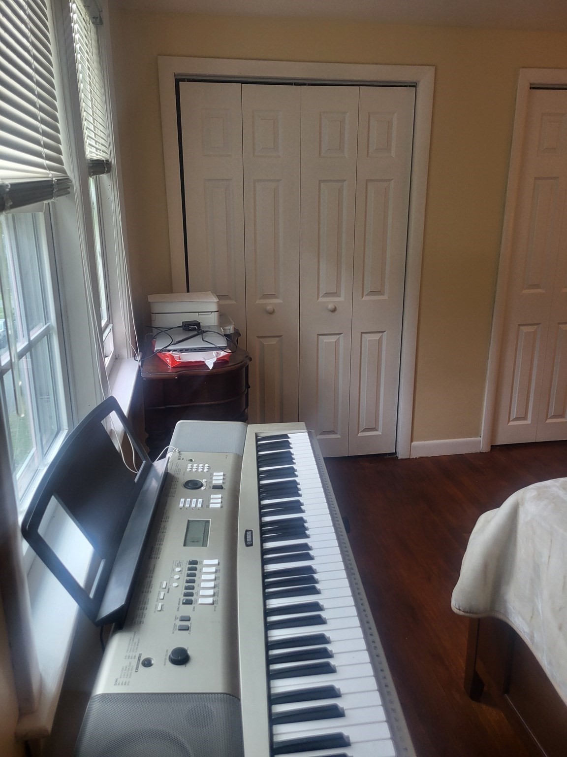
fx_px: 568
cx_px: 284
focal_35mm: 26
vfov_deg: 67.3
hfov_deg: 53.1
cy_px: 378
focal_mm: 5.4
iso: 200
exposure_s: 1/120
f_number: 1.8
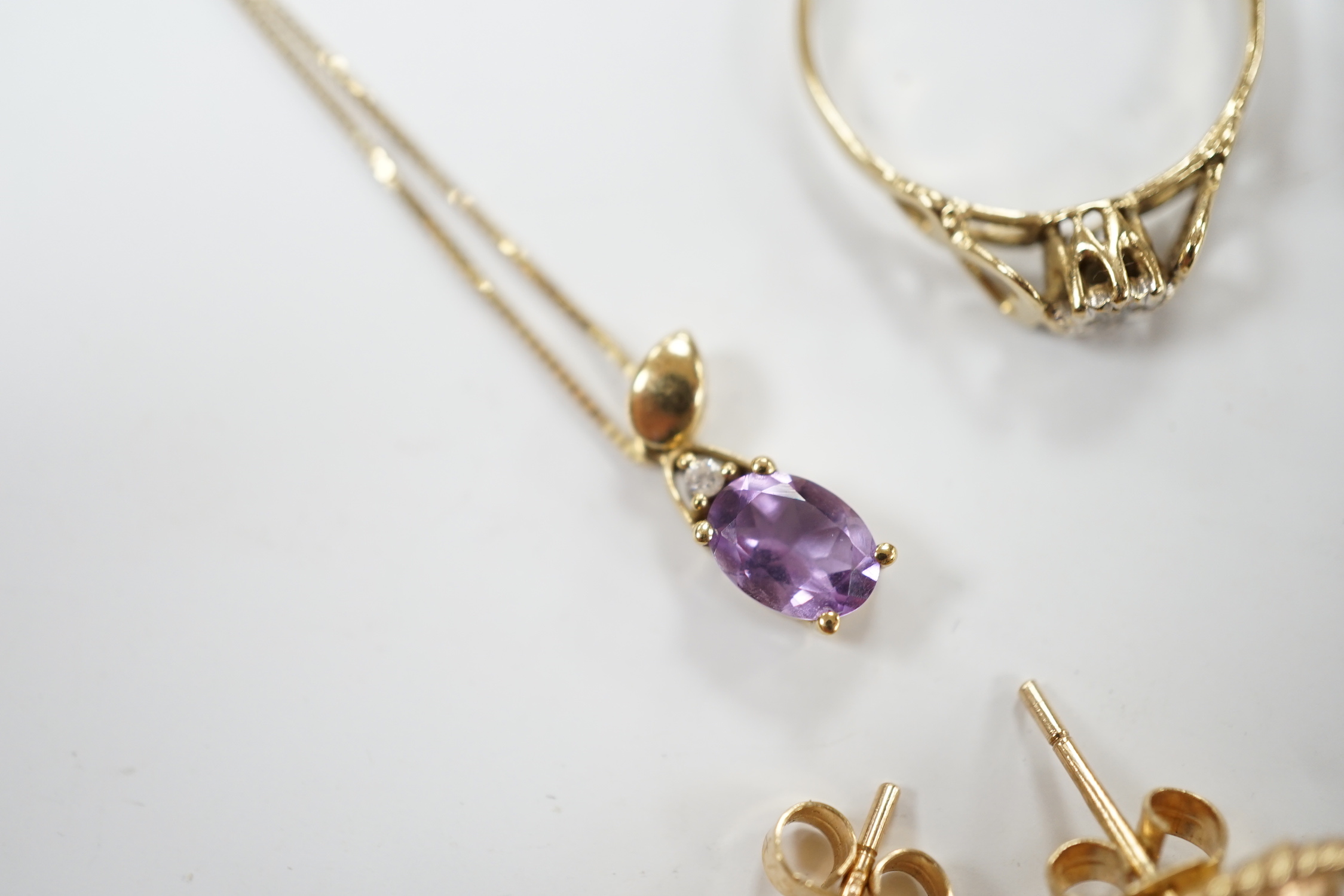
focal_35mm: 45
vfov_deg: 29.9
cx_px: 672
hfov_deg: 43.6
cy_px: 448
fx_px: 1680
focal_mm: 30
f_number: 3.5
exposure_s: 1/60
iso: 400
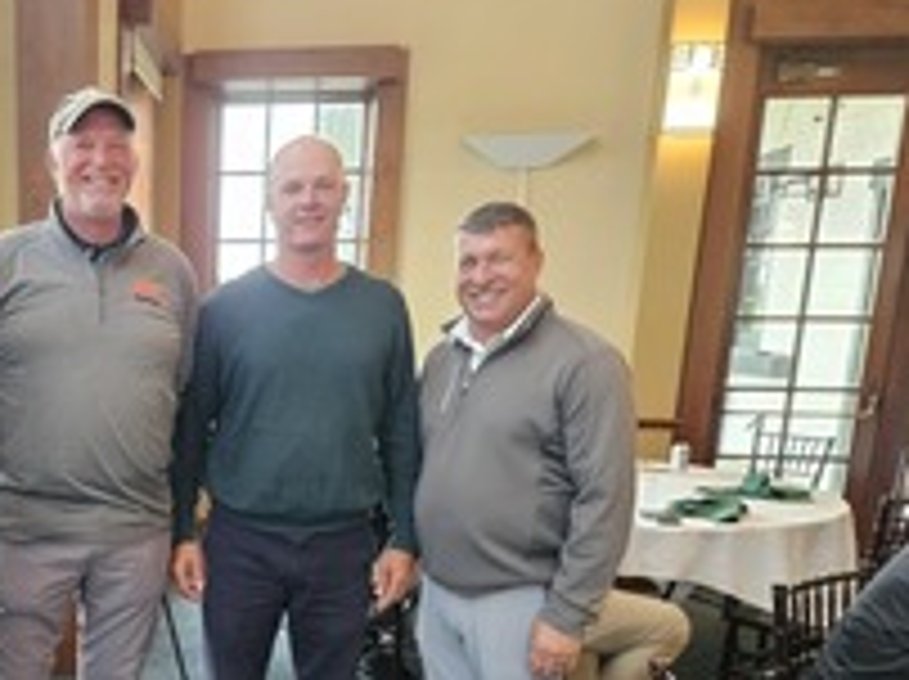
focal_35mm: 41
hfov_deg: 42.6
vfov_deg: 34.1
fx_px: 1075
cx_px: 117
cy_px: 540
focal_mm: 5.4
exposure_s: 1/120
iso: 640
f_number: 1.8
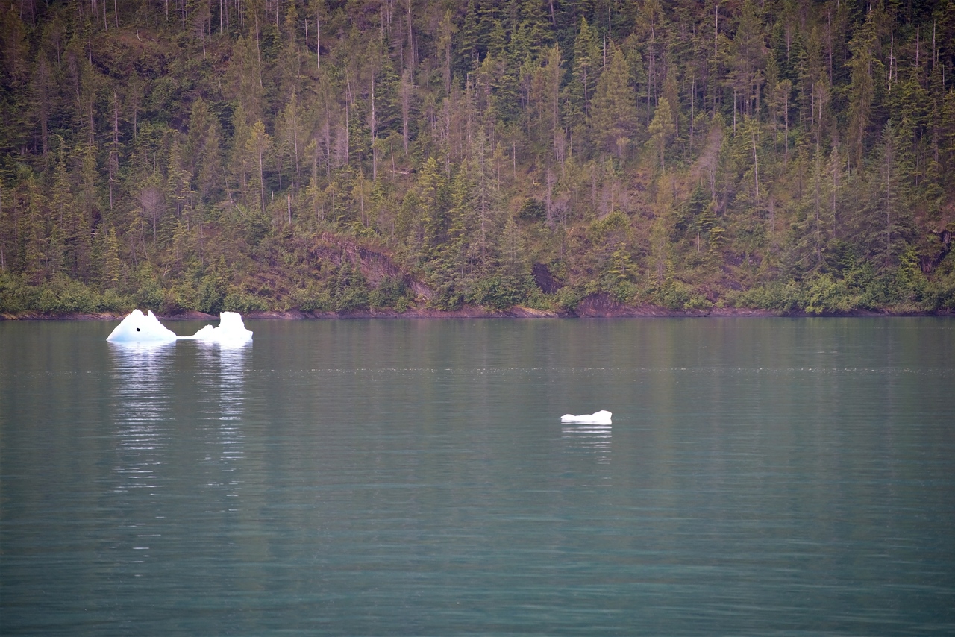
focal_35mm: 185
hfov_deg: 11.1
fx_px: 4908
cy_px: 318
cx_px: 478
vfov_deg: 7.4
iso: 500
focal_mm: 185
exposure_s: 1/400
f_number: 5
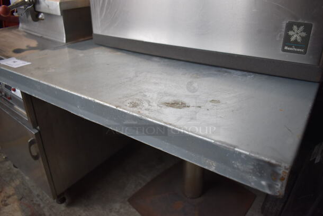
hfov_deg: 67.3
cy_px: 108
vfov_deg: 48.0
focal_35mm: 27
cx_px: 162
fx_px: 242
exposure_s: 1/160
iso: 800
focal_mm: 18
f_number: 3.5
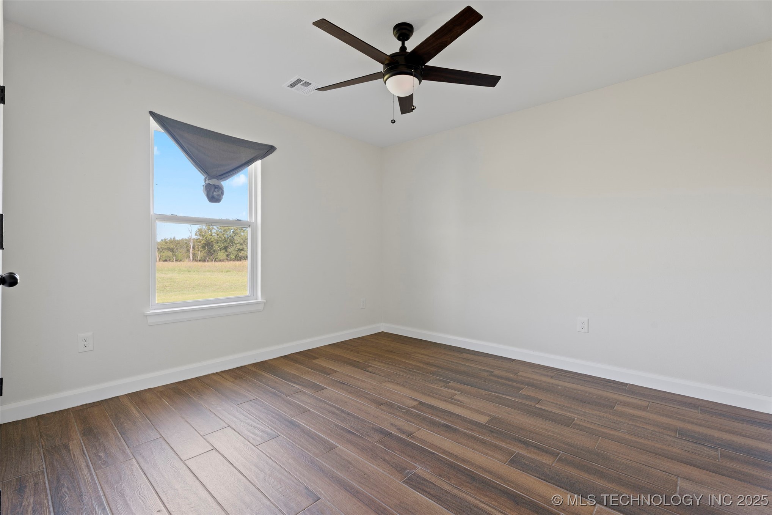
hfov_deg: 96.7
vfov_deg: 73.7
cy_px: 258
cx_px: 386
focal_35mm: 16
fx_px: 343
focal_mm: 16
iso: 200
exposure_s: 1/1.25
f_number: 9
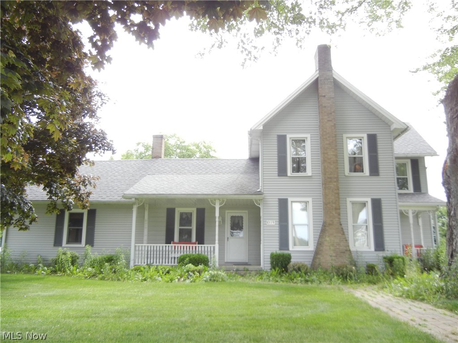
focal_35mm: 30
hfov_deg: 60.0
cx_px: 229
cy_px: 172
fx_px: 397
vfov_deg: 46.8
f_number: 3.5
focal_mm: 5.4
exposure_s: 1/206
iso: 160
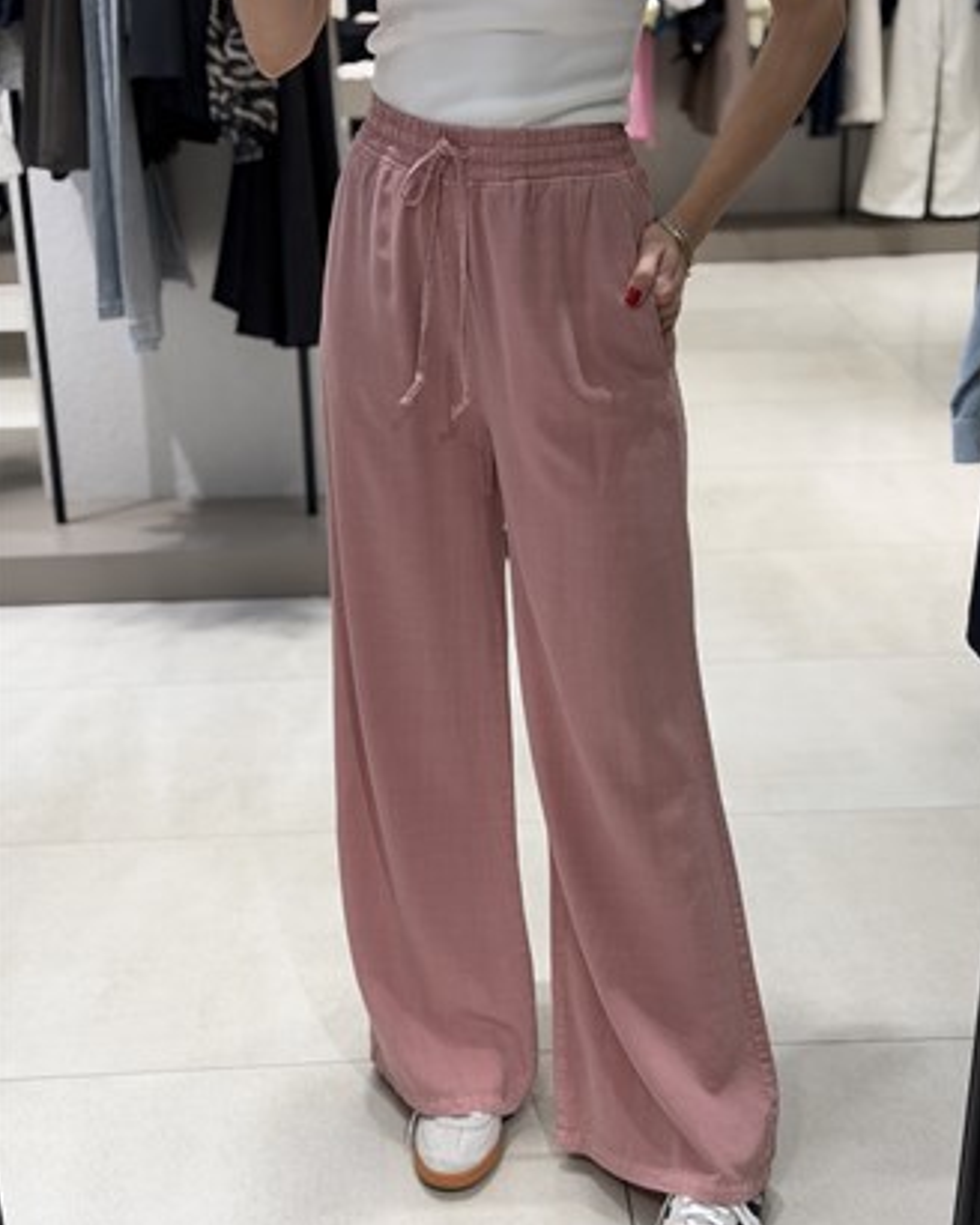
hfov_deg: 29.7
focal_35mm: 51
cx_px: 494
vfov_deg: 36.7
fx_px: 1849
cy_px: 615
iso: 50
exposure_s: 1/100
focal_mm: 6.76
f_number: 1.78
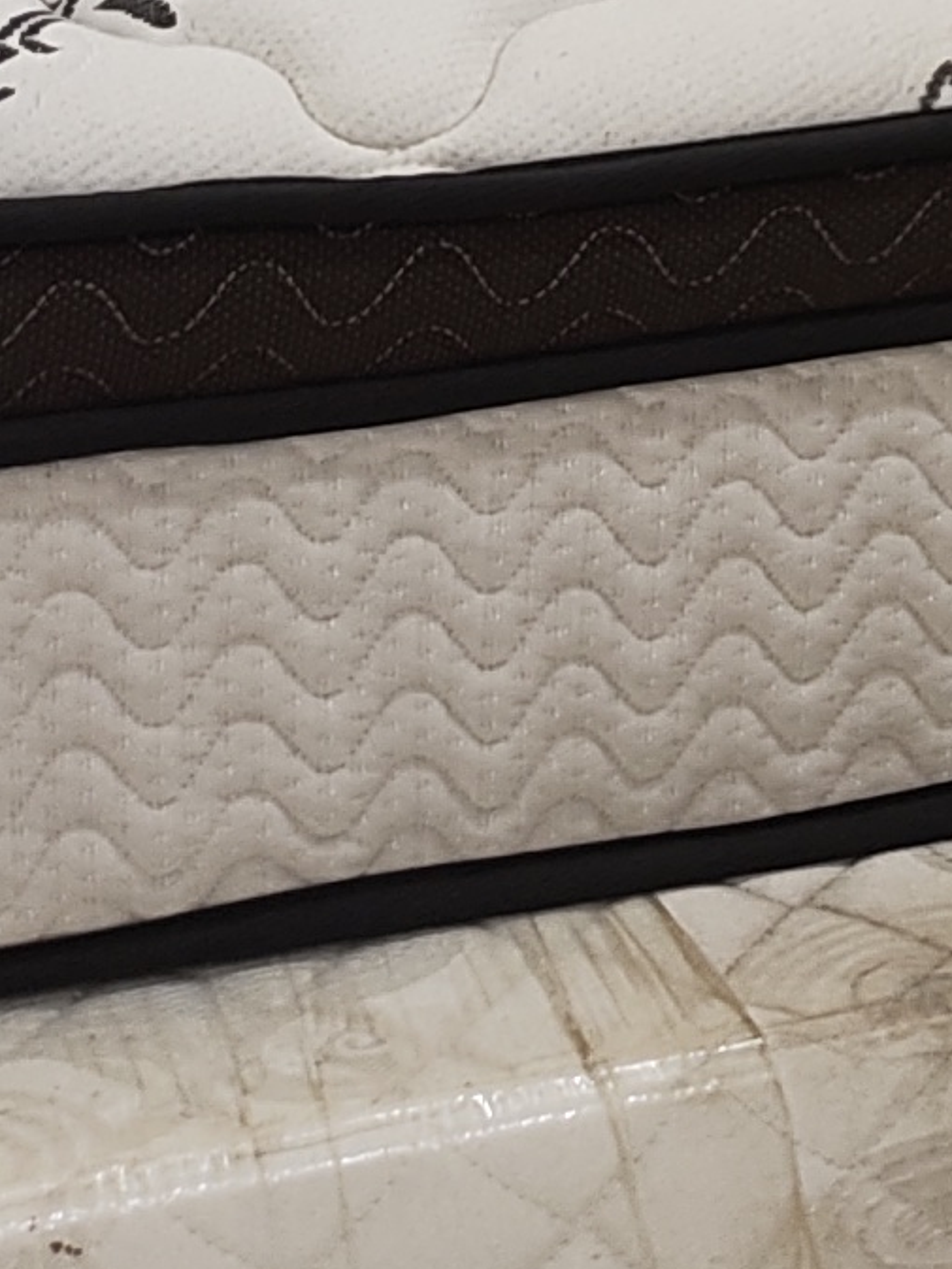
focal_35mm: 146
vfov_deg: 11.7
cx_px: 2713
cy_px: -1467
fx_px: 5352
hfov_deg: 8.7
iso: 689
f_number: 1.88
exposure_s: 1/50
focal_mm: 5.56
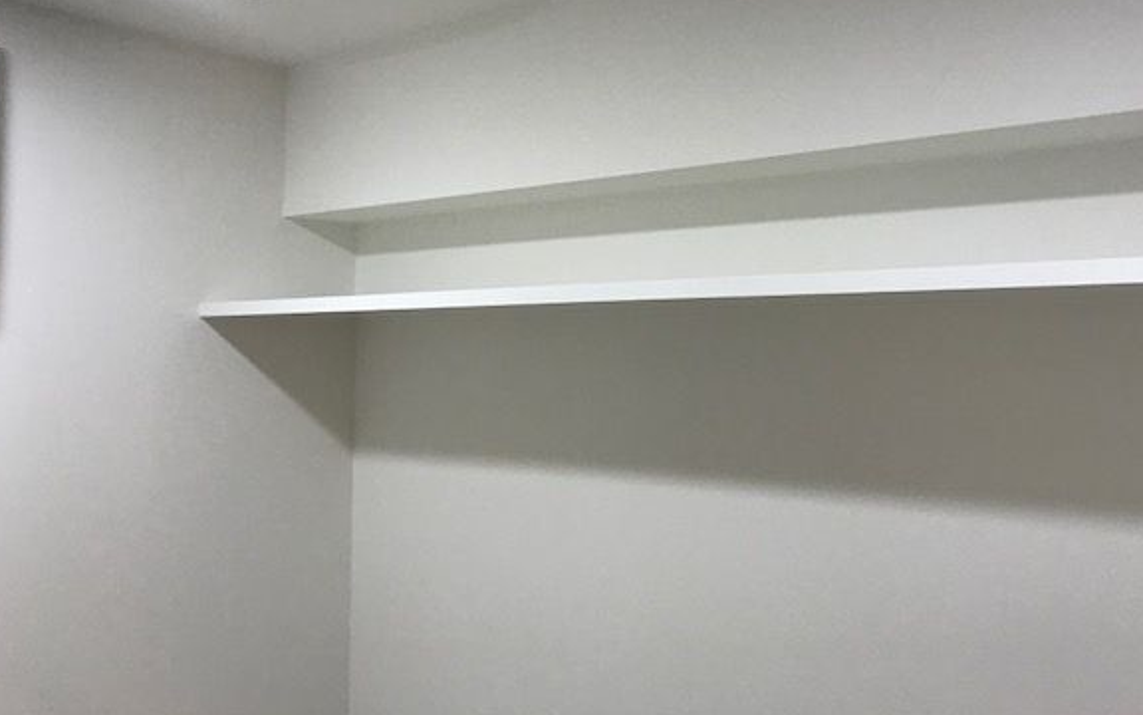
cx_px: 609
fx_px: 1028
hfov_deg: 58.1
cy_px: 244
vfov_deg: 37.9
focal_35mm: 33
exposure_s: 1/33
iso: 25
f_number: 1.8
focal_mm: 3.99
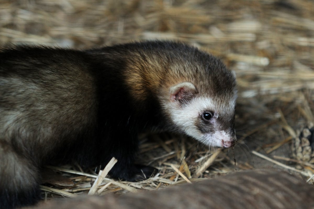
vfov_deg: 5.7
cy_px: 104
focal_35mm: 240
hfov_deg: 8.6
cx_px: 157
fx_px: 2091
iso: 800
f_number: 3.5
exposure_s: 1/100
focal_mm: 160
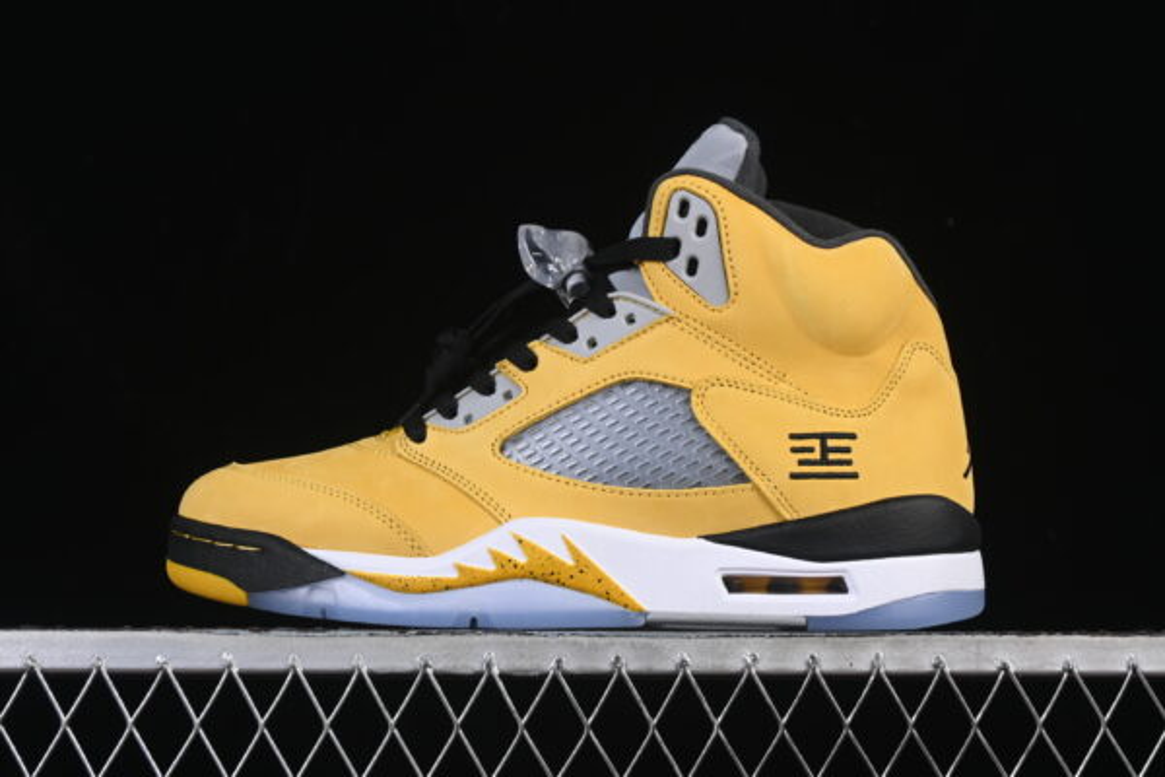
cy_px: 388
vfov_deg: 18.2
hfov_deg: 27.0
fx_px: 2427
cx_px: 582
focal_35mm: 75
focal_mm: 50
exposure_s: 1/80
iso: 160
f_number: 8
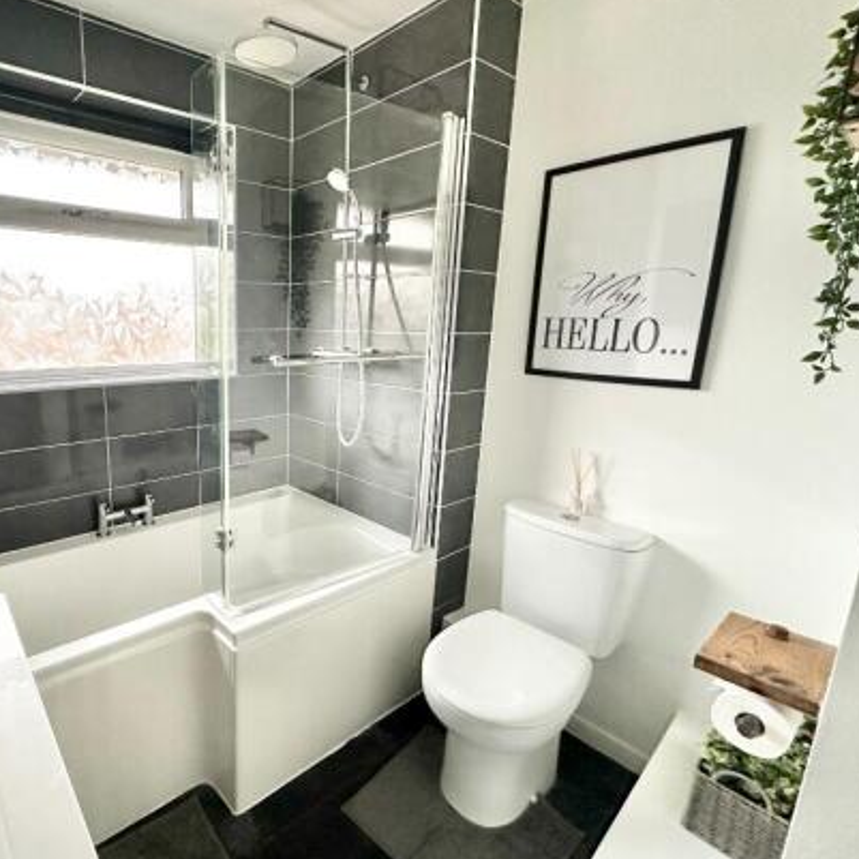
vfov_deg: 80.7
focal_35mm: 18
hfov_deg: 77.2
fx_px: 505
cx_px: 262
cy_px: 419
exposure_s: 1/94
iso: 320
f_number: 2.2
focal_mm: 2.22
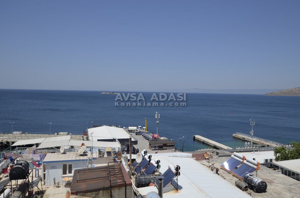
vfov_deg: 43.4
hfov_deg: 62.0
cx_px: 150
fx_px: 249
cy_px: 99
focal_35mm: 30
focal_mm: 20
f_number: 9.5
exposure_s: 1/350
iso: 100
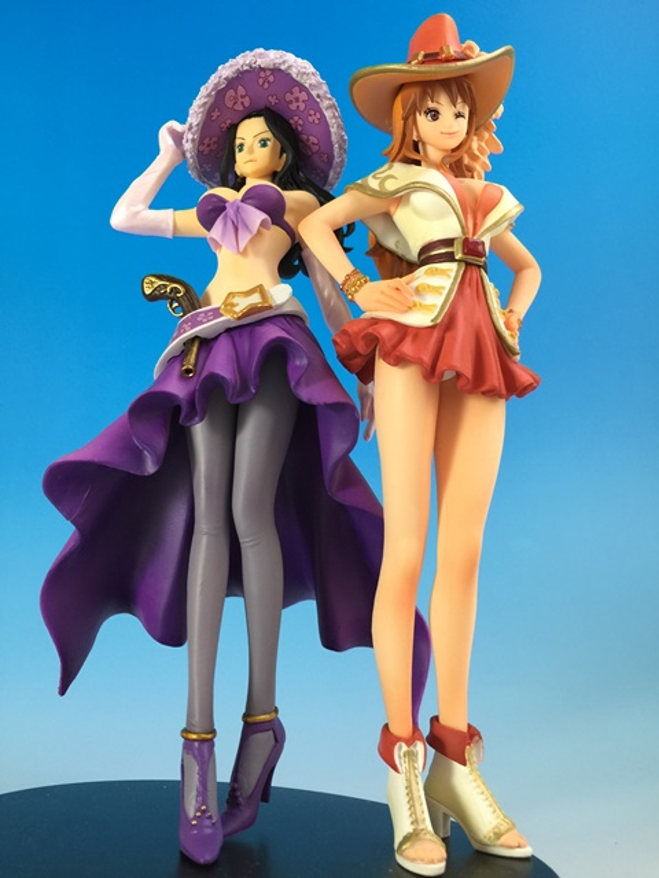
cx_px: 330
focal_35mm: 29
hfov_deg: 48.2
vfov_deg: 61.7
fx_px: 736
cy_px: 439
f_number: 2.2
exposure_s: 1/17
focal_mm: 4.15
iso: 64
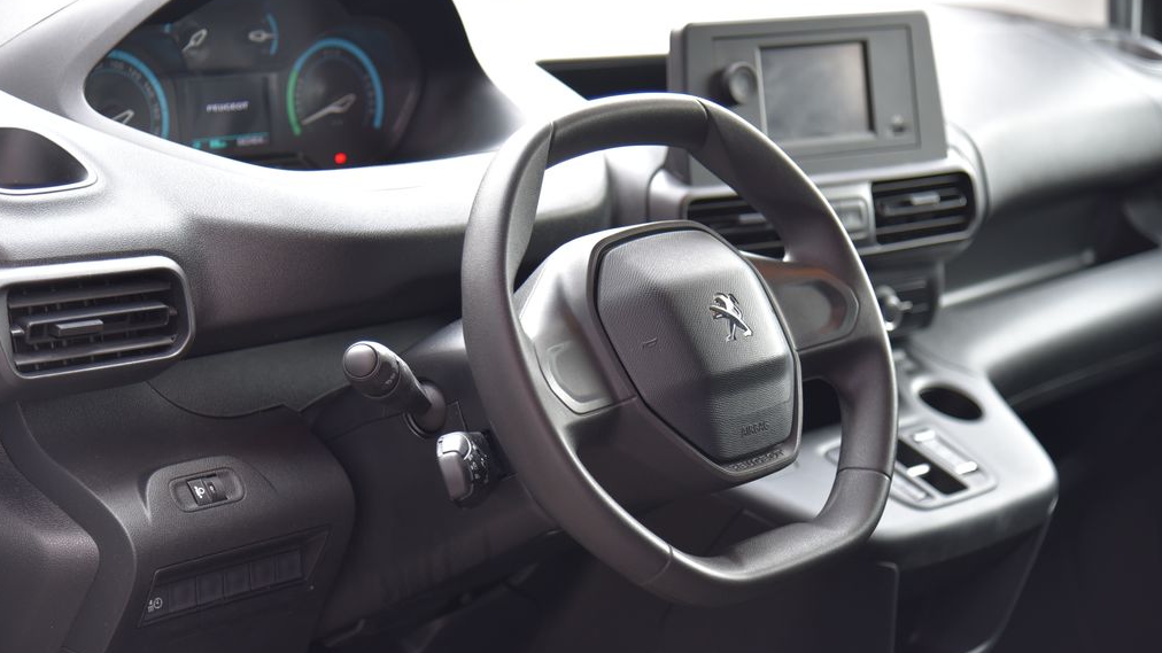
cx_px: 582
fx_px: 2680
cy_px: 286
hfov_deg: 24.5
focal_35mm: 87
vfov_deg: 13.9
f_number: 4
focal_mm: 82
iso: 500
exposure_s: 1/50
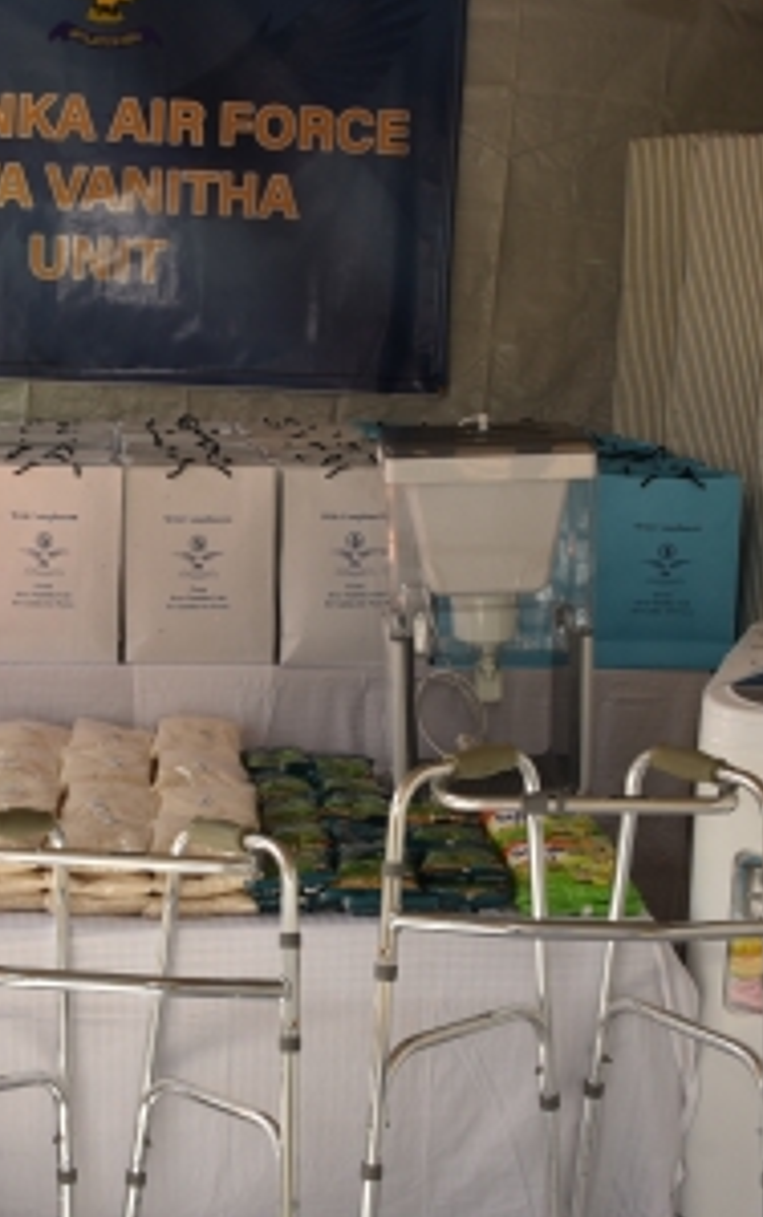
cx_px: 187
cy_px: 669
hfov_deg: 22.6
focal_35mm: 57
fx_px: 1893
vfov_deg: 35.6
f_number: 9
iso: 200
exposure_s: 1/200
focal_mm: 28
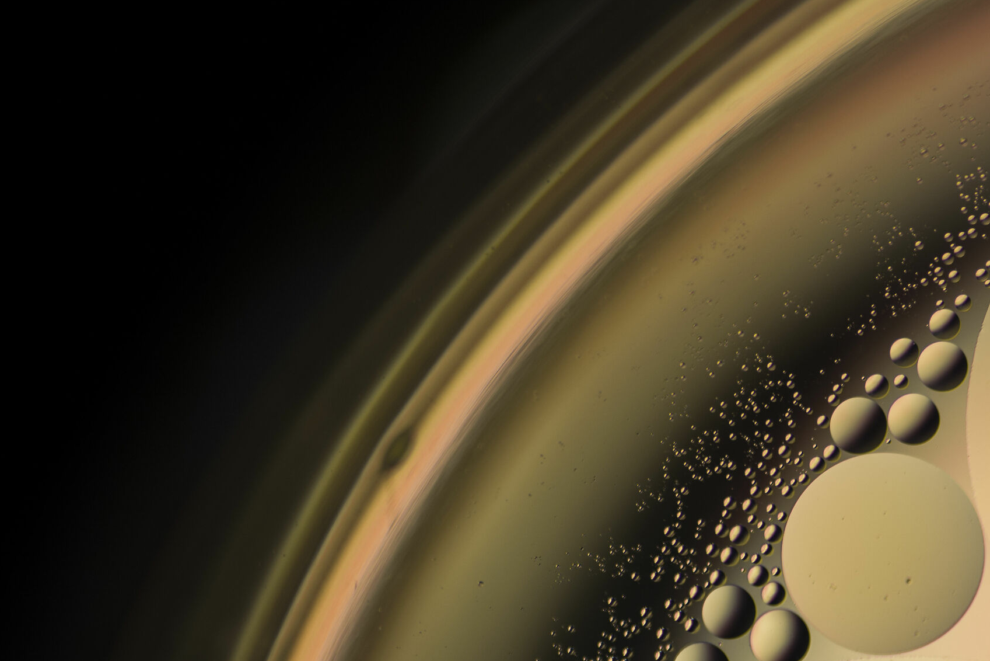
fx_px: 6125
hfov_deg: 9.2
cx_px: 621
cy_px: 412
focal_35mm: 223
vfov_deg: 6.2
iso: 125
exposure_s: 1/2.5
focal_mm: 105
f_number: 2.8
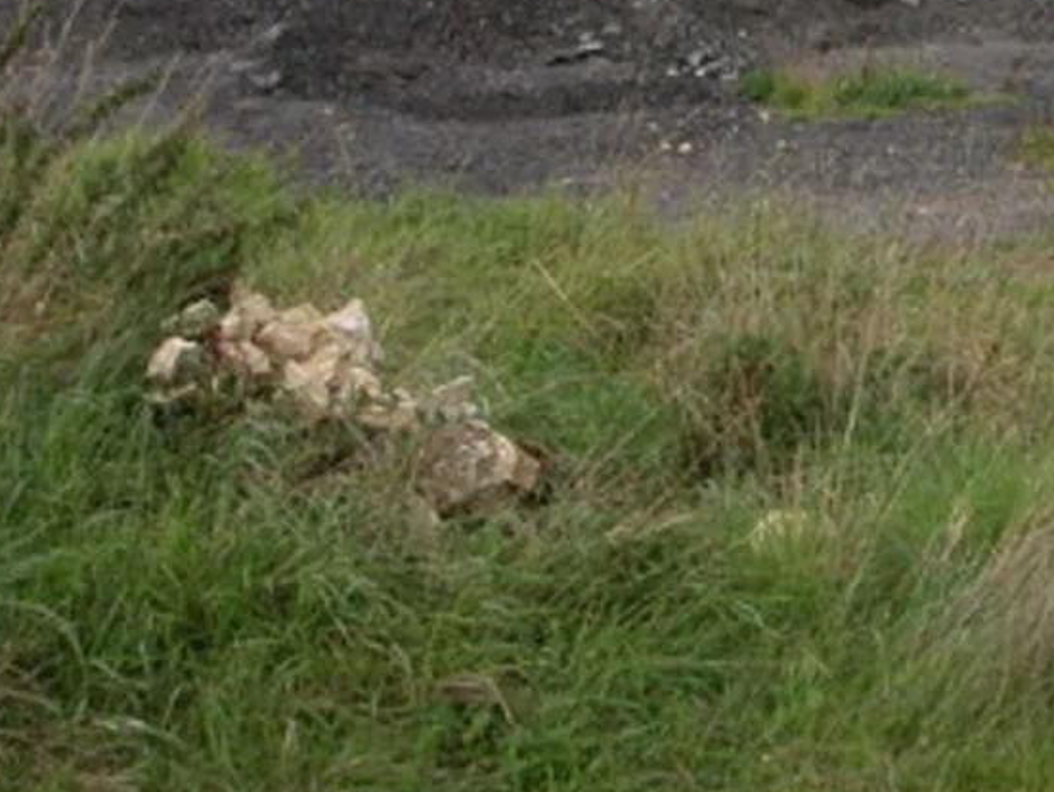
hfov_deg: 19.6
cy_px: 209
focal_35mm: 94
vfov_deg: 15.7
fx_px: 2864
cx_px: 1259
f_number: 5.7
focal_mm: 9.2
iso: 100
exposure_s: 1/222
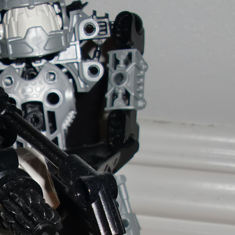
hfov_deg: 15.7
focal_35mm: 109
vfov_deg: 15.8
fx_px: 837
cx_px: 5
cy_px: 213
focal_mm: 6.3
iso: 64
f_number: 7.9
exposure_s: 1/30
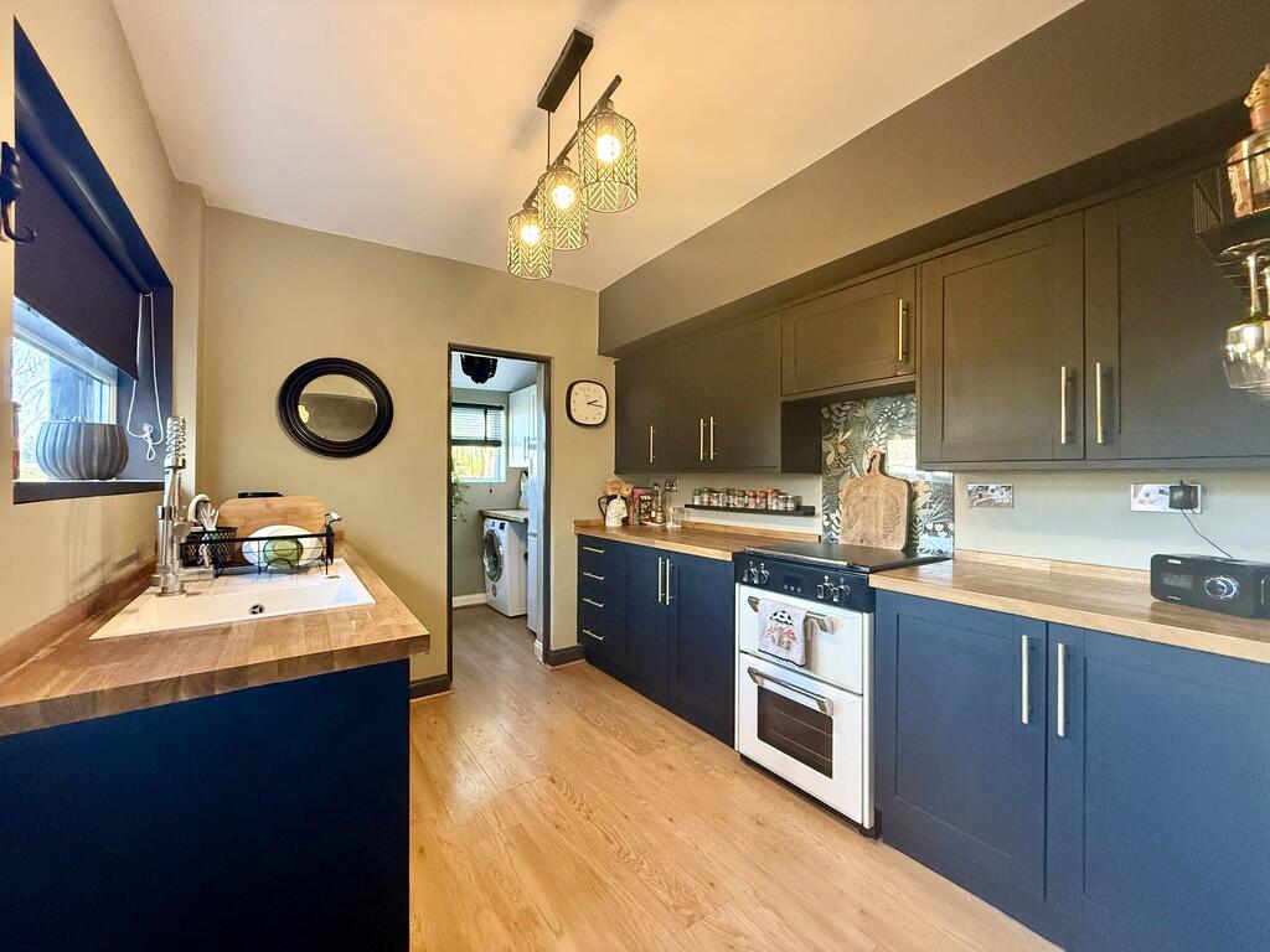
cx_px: 635
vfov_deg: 85.7
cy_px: 476
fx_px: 514
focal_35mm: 14
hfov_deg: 102.1
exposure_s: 1/100
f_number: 2.2
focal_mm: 2.22
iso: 640
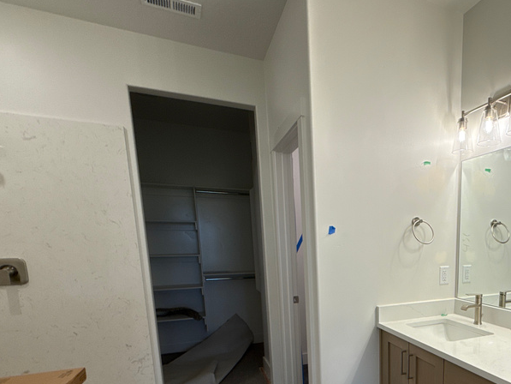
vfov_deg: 53.5
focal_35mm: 24
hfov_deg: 66.9
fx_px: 354
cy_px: 300
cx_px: 386
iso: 64
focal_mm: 2.22
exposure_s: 1/120
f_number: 2.2
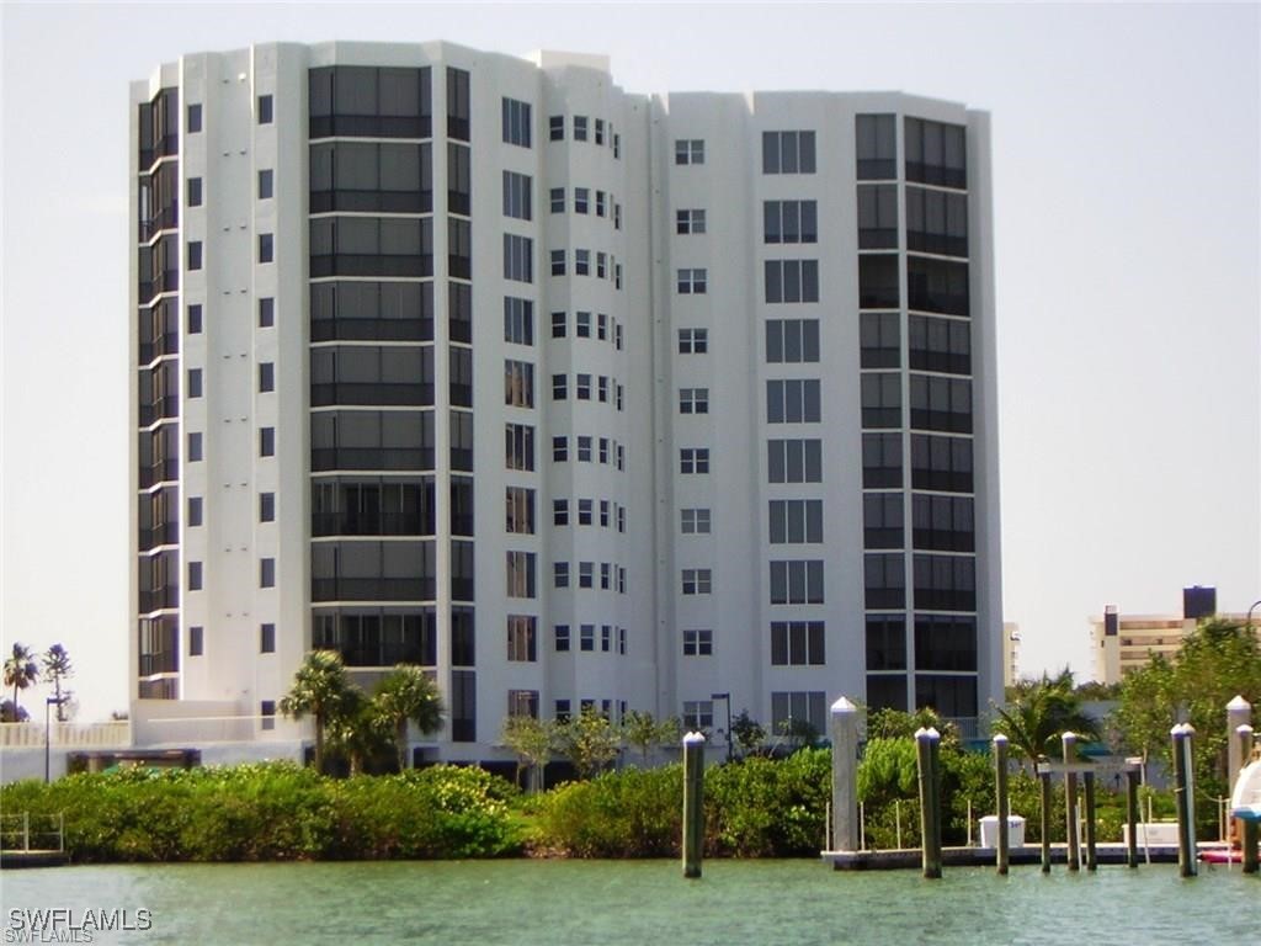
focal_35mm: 108
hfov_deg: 18.2
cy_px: 473
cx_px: 630
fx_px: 3934
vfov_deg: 13.7
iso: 50
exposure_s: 1/277
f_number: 4.7
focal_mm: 14.1
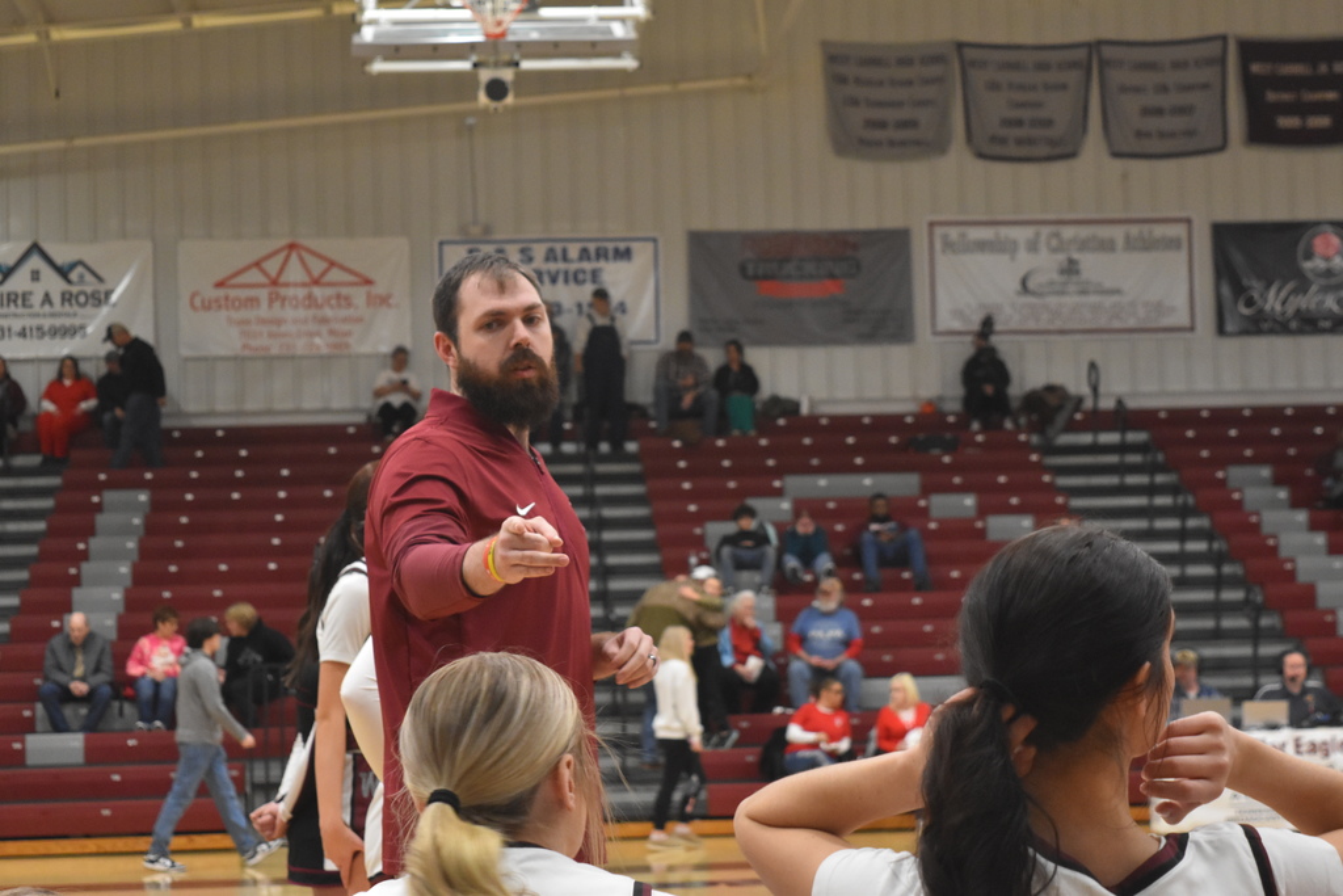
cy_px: 448
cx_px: 672
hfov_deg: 24.6
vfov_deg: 16.6
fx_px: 3078
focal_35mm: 82
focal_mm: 55
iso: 2500
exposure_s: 1/125
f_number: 5.6
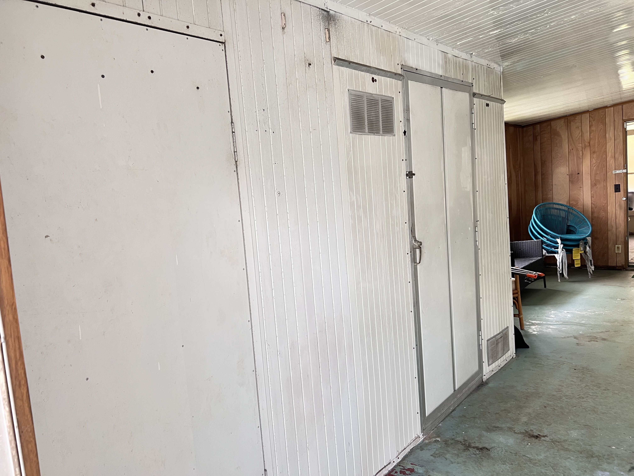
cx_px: 317
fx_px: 476
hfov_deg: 67.3
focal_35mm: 26
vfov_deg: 53.1
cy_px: 238
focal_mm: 5.7
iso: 125
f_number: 1.5
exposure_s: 1/86
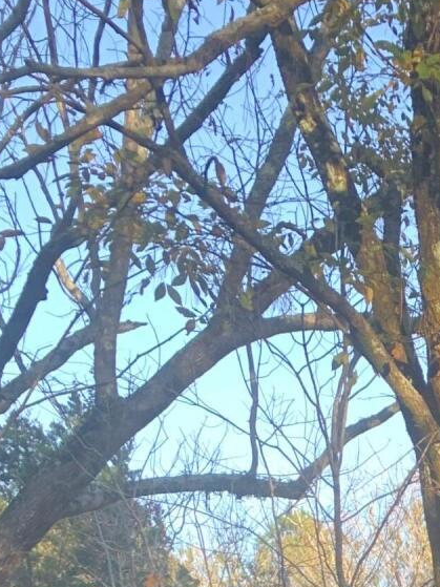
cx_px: 739
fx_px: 1577
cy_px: 1040
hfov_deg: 14.4
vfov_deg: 17.4
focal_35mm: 93
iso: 32
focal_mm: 4.25
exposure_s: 1/121
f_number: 1.8
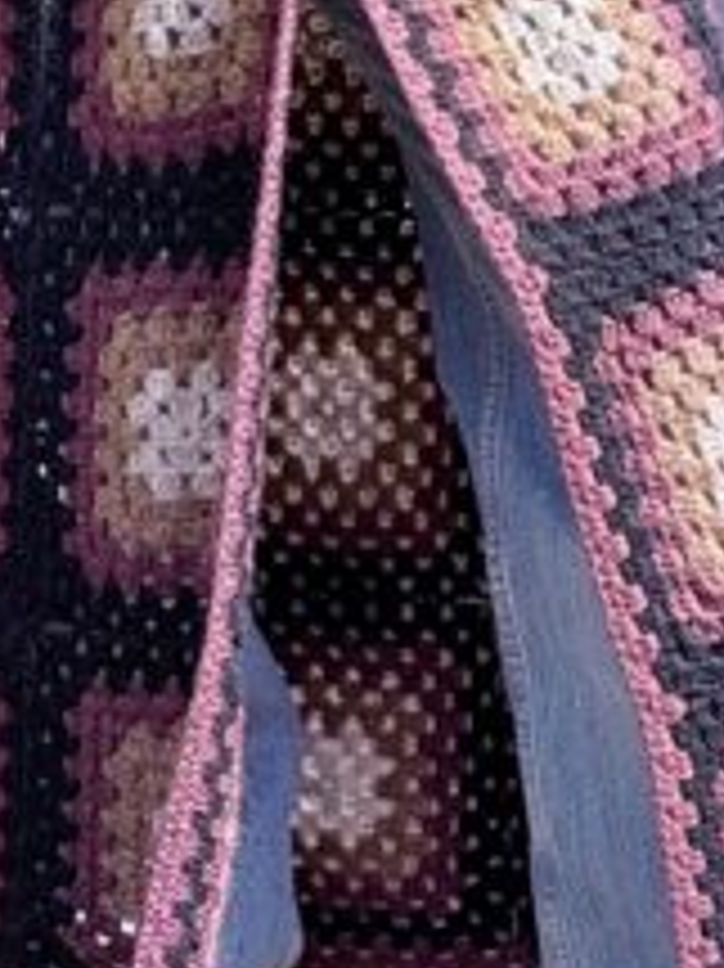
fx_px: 12450
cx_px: 297
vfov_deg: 4.4
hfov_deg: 3.3
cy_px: -410
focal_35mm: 446
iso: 64
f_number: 2.8
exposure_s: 1/644
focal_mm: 15.66
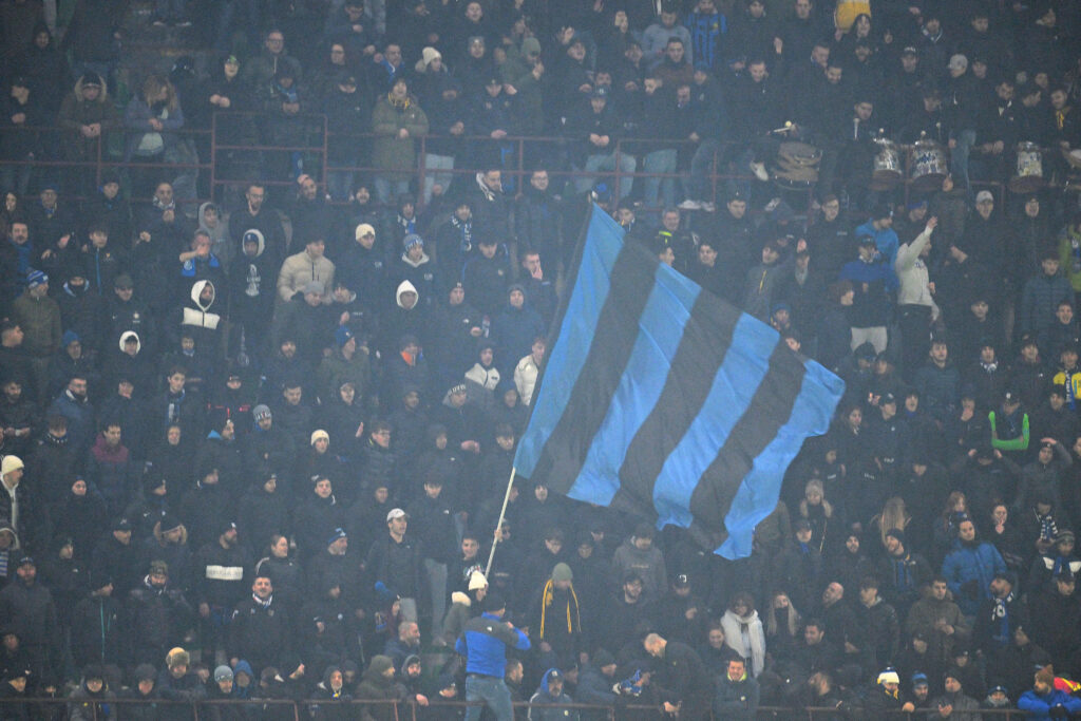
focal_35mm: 600
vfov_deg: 2.3
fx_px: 18018
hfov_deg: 3.4
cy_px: 360
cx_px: 540
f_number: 6.3
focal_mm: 600
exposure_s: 1/100
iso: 1600
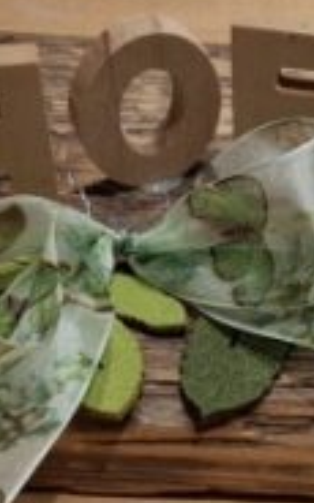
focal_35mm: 115
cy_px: 498
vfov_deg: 17.7
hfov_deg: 11.1
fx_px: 1575
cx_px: 433
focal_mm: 5.54
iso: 200
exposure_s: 1/50
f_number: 1.8
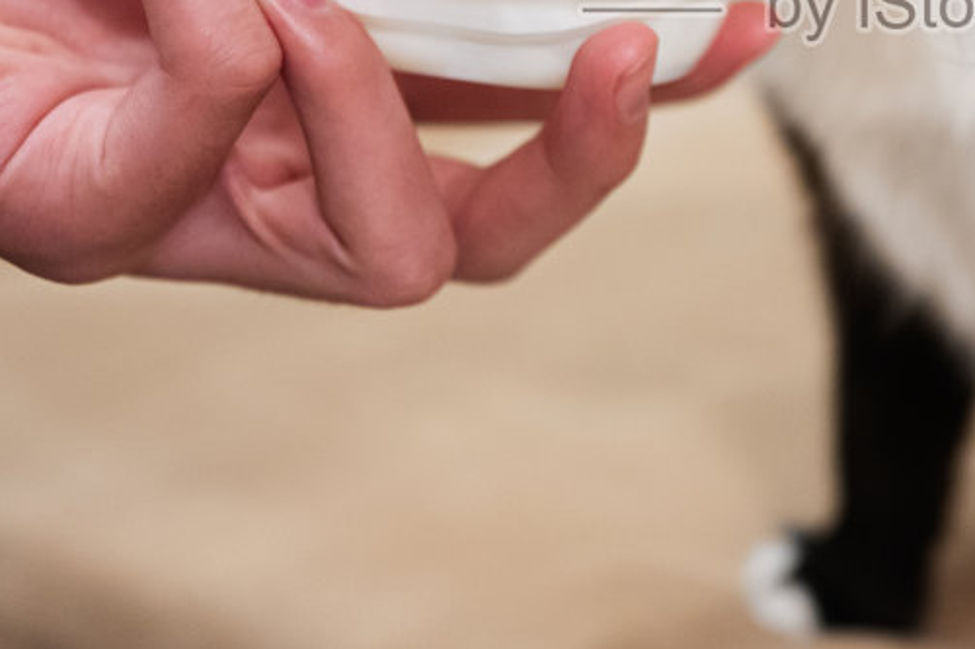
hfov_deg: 29.9
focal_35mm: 64
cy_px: -85
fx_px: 1733
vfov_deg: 20.2
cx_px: 903
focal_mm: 20
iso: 1000
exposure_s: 1/160
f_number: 1.8
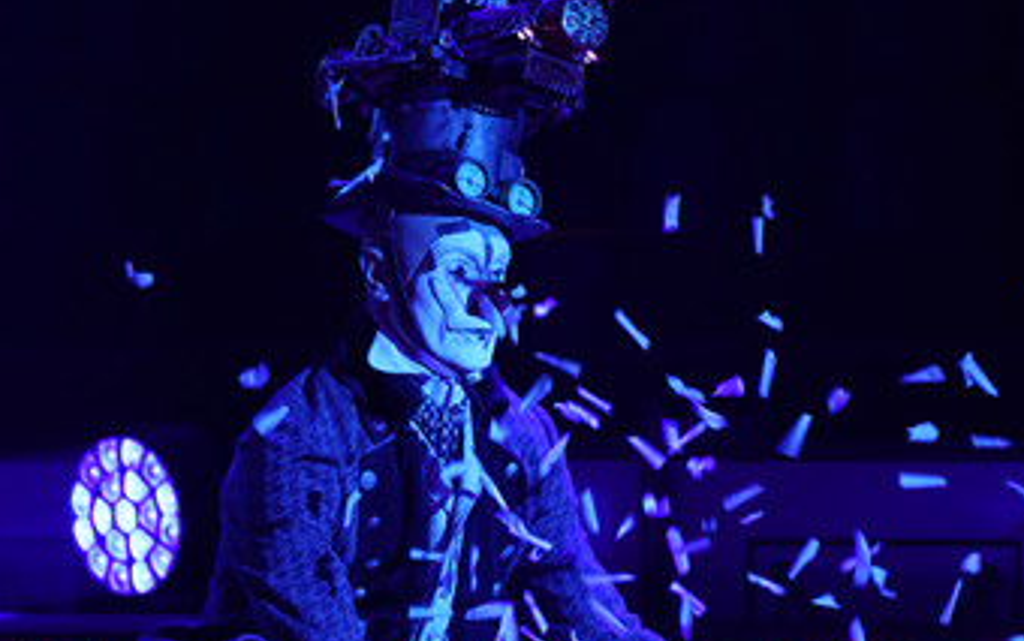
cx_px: 474
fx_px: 7540
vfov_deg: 4.9
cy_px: 295
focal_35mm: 270
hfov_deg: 7.8
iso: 1600
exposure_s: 1/80
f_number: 5.6
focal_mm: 200
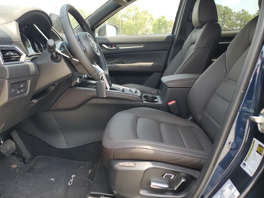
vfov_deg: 53.1
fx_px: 198
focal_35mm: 26
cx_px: 132
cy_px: 99
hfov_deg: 67.3
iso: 50
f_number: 1.5
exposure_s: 1/263
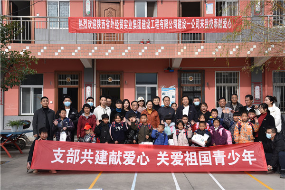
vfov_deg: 29.2
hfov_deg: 42.7
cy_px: 95
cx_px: 142
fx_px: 364
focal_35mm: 46
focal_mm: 46
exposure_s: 1/320
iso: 200
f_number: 9
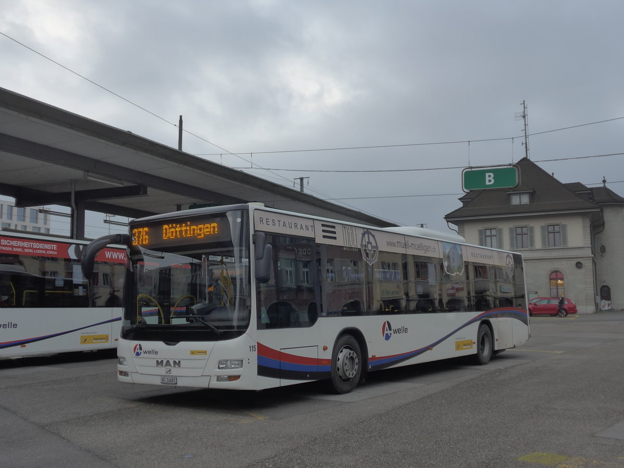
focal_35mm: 39
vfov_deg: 36.8
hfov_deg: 47.9
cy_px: 234
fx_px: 703
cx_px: 312
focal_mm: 8
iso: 160
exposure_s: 1/400
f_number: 2.5
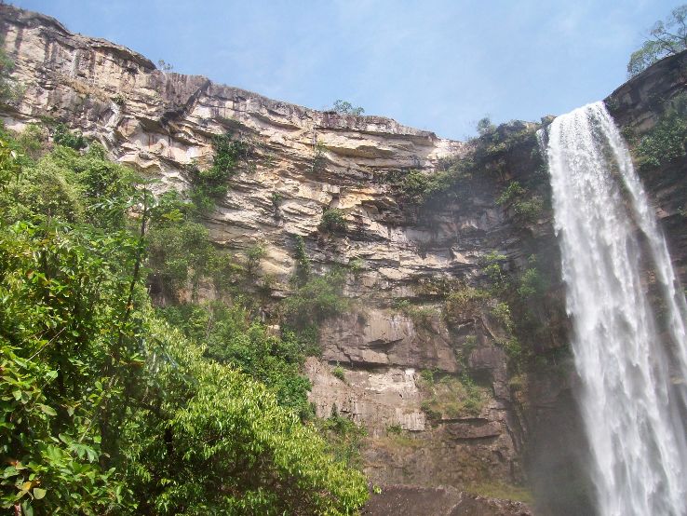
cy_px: 258
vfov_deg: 39.7
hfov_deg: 51.3
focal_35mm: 36
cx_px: 344
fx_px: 715
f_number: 4.8
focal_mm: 6
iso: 80
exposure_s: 1/306
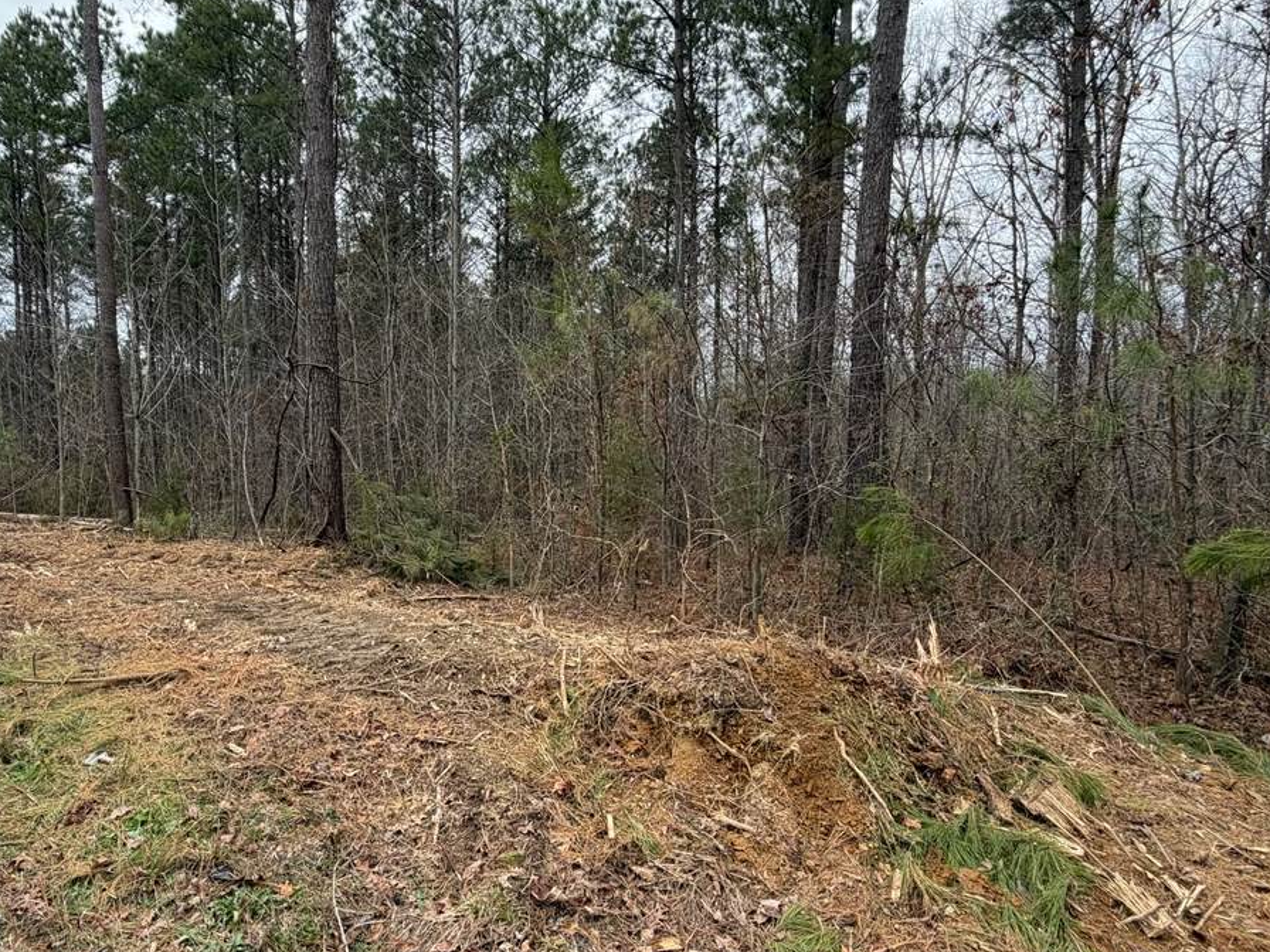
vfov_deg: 66.0
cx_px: 537
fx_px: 734
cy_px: 490
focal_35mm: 20
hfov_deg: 81.2
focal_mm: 2.22
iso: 50
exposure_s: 1/376
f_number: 2.2
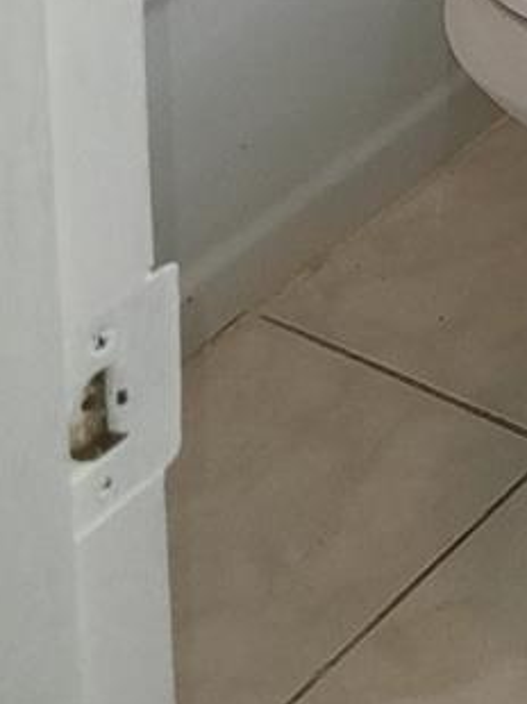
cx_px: 1254
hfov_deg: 10.1
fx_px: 2622
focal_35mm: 129
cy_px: -995
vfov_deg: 12.2
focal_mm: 5.4
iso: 80
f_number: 1.8
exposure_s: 1/60
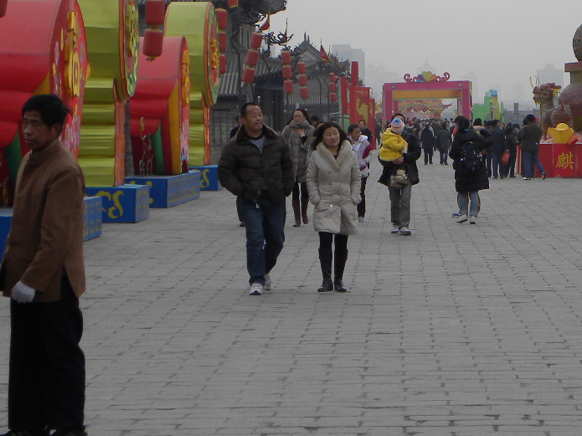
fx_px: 2555
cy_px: 78
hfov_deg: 12.9
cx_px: 490
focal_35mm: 152
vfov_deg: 9.7
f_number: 3.5
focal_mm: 11.8
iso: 64
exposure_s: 1/136
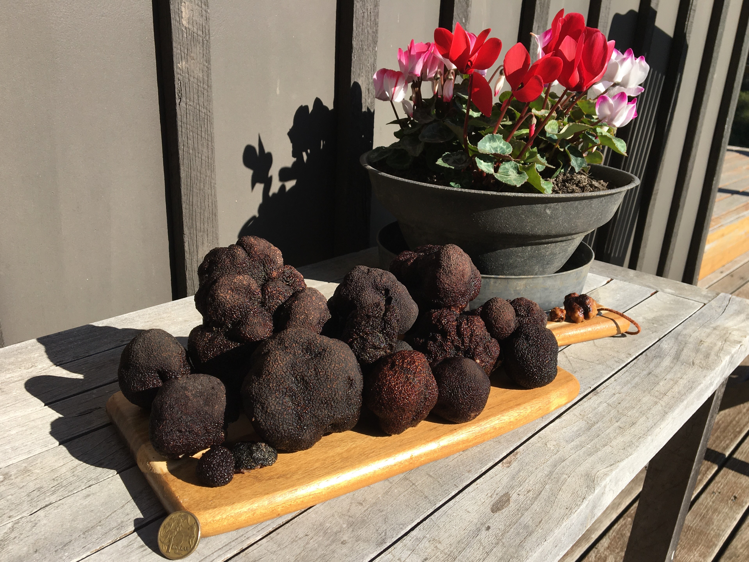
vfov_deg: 48.2
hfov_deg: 61.7
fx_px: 627
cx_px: 374
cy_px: 281
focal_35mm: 29
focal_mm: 4.15
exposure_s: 1/1131
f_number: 2.2
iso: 25
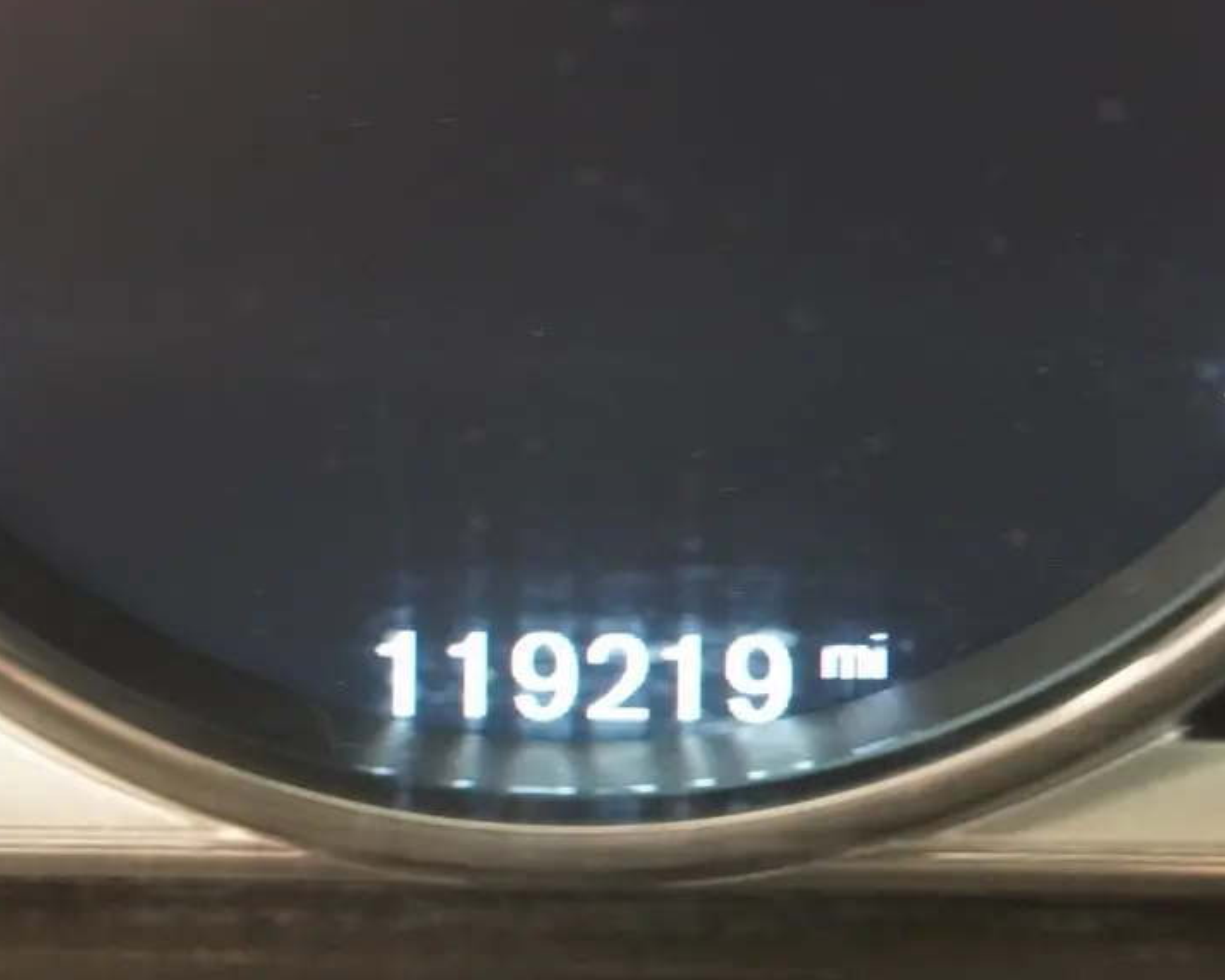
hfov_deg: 8.9
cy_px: 511
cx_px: 623
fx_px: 7903
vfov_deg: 7.1
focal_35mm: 218
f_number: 5.6
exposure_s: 1/8
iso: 6400
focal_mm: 108
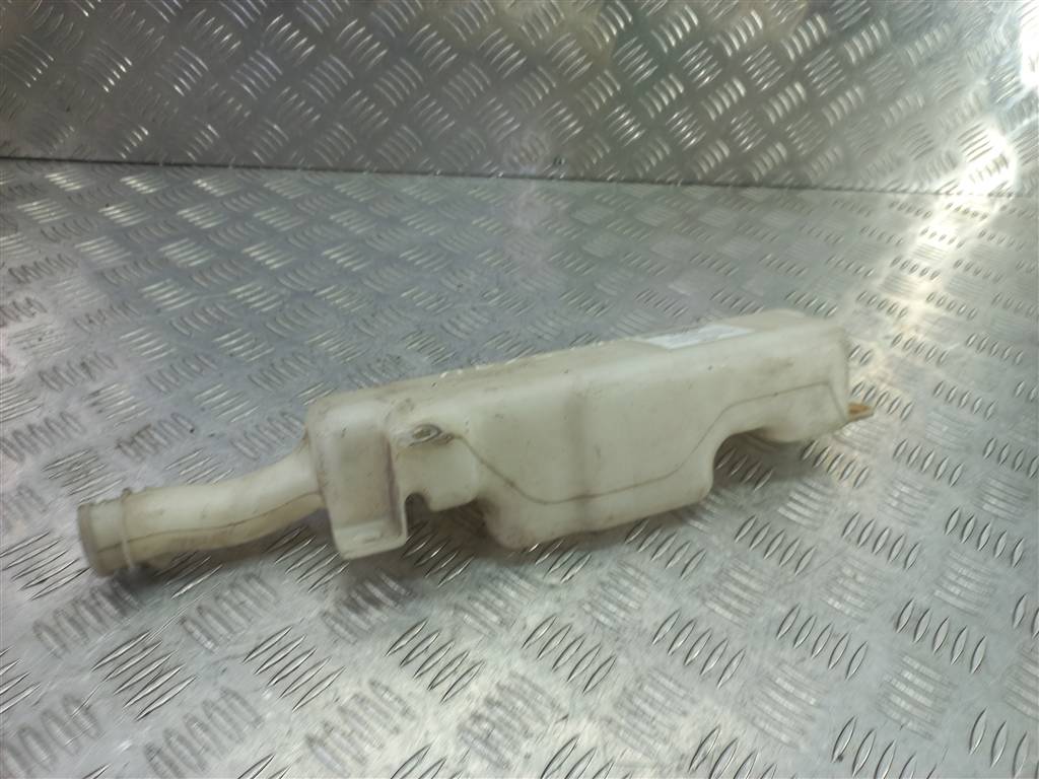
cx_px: 520
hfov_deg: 69.4
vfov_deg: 54.9
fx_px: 750
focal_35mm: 25
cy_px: 390
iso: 50
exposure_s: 1/50
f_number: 1.8
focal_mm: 4.6
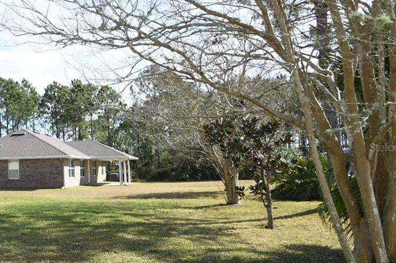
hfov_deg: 44.2
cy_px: 147
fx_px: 374
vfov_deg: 38.8
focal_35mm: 34
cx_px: -29
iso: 100
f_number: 7.1
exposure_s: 1/200
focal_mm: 10
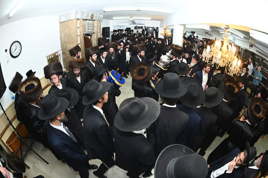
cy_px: 89
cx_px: 134
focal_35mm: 16
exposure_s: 1/200
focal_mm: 16
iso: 1600
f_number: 8
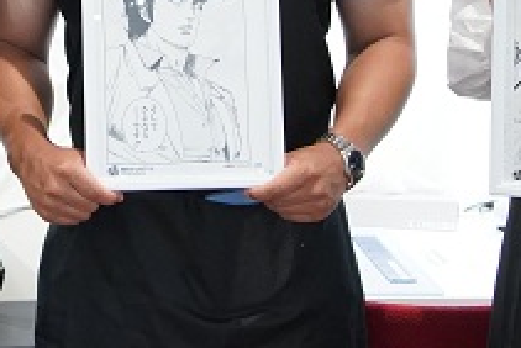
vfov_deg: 12.8
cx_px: 67
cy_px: 19
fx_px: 1535
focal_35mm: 106
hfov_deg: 19.0
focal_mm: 28
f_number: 4.5
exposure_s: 1/160
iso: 6400
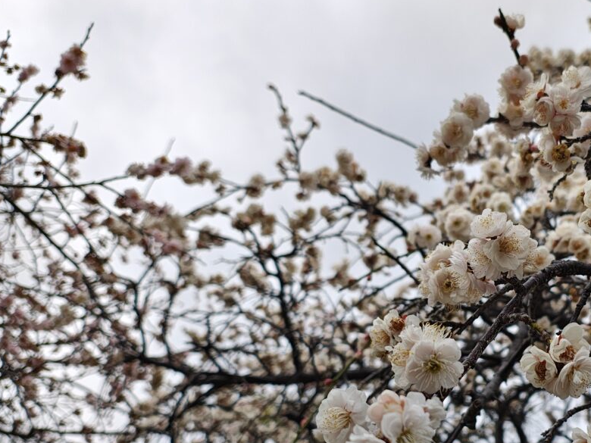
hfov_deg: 43.5
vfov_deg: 34.7
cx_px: 480
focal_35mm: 41
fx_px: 700
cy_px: 306
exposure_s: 1/1320
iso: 100
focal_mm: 5.89
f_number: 1.4
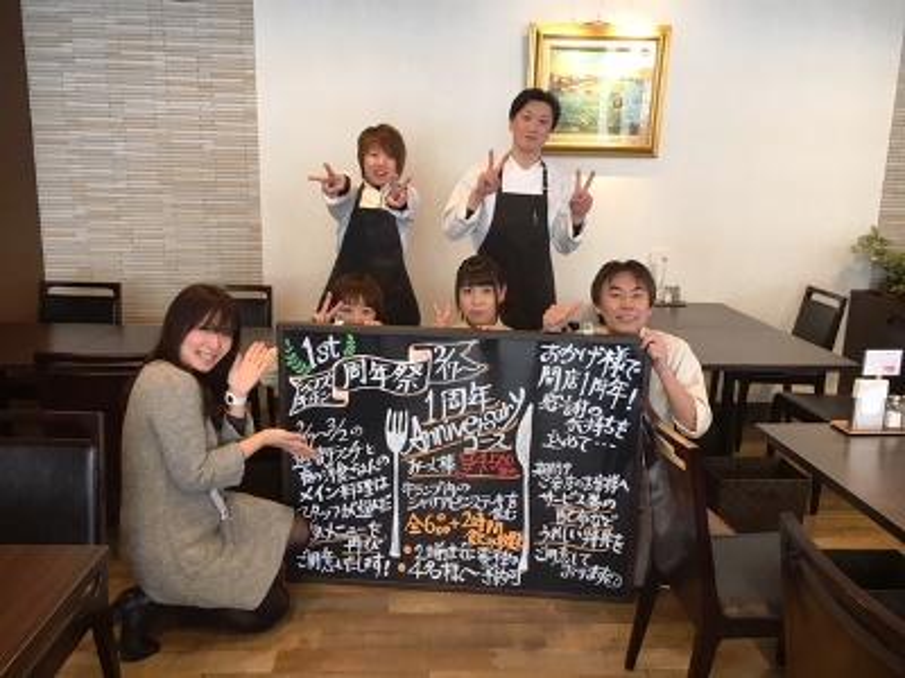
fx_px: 758
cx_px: 452
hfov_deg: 61.7
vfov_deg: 48.2
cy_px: 339
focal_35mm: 29
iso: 64
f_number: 2.2
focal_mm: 4.2
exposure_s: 1/30
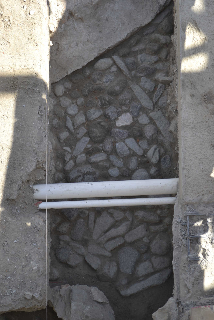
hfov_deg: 16.6
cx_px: 107
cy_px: 160
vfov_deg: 24.6
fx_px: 735
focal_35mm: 82
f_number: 5.6
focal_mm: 55
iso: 140
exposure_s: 1/125
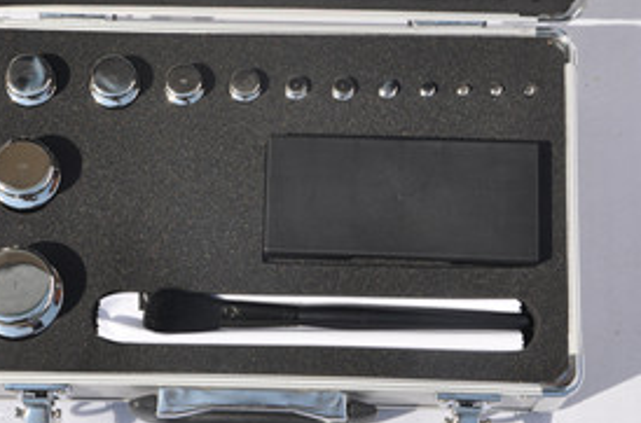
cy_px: 132
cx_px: 229
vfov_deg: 11.9
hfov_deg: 18.0
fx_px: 2024
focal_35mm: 114
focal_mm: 52
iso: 200
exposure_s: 1/160
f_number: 14
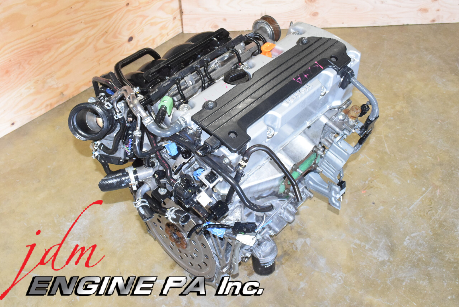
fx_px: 498
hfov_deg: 49.5
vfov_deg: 34.3
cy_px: 154
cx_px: 230
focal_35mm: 39
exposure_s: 1/60
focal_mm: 26
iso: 4500
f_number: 7.1
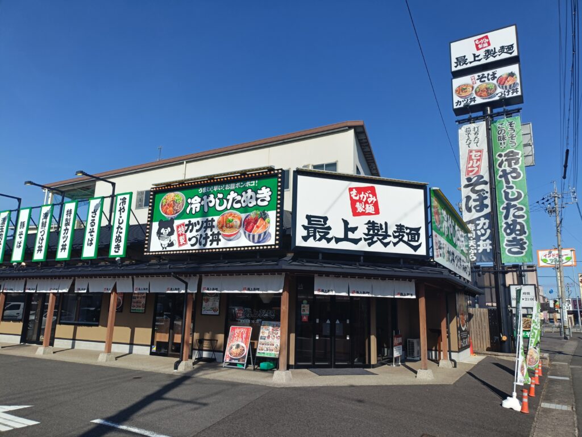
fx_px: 420
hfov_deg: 69.4
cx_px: 291
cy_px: 218
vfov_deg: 54.9
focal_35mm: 25
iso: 64
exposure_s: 1/1292
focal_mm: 4.7
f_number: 1.7
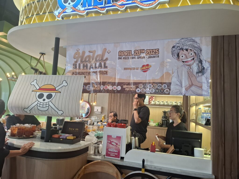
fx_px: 159
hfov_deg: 73.9
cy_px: 90
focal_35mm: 23
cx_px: 120
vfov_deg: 58.9
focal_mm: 5.54
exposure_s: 1/50
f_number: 1.8
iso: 200
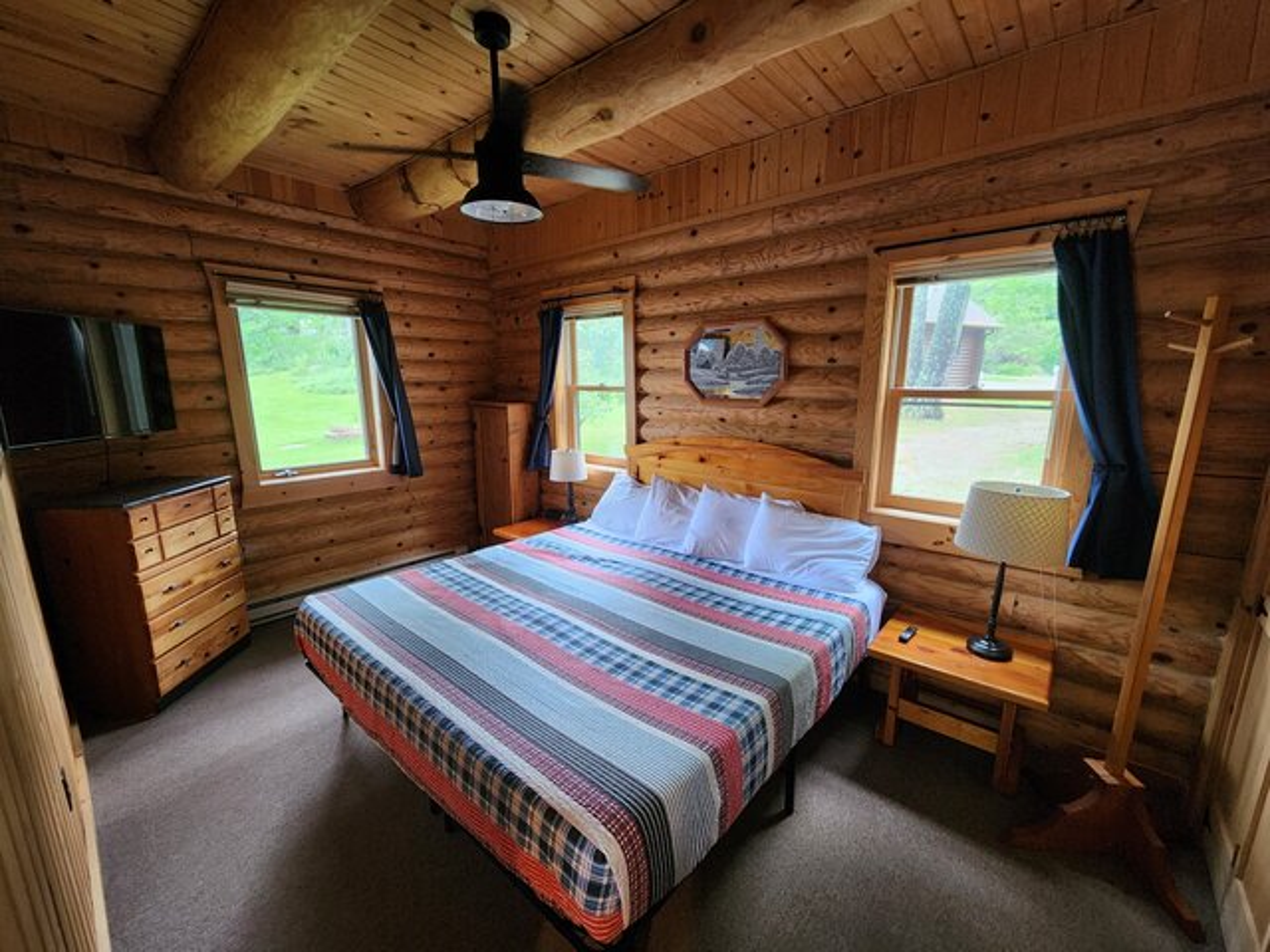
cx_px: 635
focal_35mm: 13
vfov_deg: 89.9
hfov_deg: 106.2
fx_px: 477
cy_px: 476
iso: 400
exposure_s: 1/30
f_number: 2.2
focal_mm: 2.2
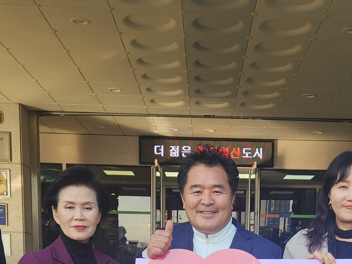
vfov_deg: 20.7
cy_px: 337
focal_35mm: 65
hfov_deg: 29.7
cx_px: 218
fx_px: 661
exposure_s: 1/299
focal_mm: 5.4
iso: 20
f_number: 1.8
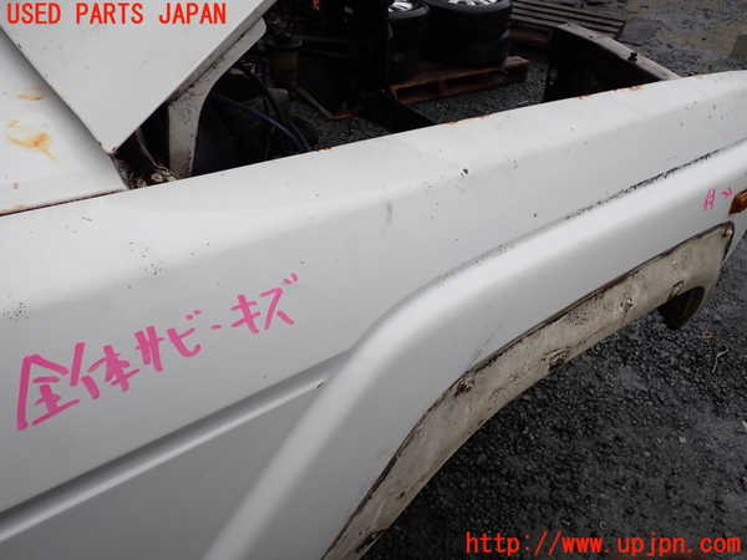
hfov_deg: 60.0
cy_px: 280
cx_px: 374
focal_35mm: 30
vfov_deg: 46.8
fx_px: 647
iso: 100
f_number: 2.3
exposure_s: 1/200
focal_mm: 5.4
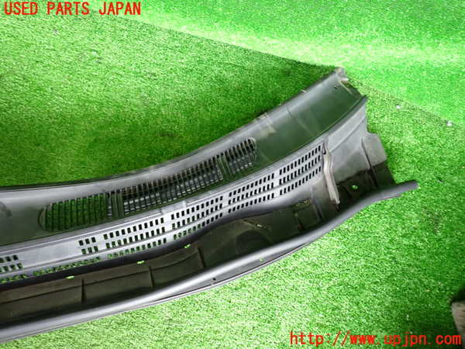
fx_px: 336
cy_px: 174
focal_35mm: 25
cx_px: 232
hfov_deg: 69.4
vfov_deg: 54.9
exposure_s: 1/40
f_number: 2
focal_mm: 4.5
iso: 250
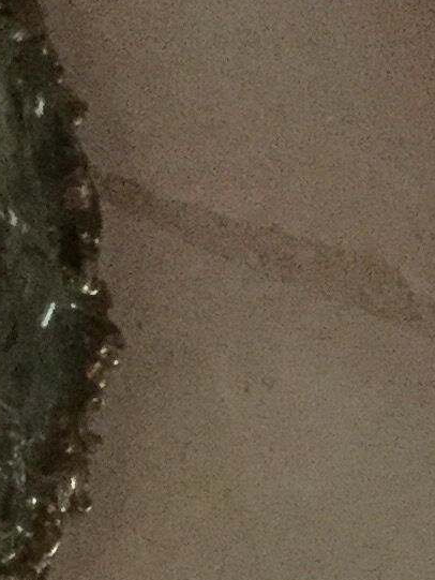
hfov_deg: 7.9
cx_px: 153
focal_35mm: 187
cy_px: 939
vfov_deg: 10.1
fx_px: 3132
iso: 800
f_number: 2.4
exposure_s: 1/17
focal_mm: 3.3
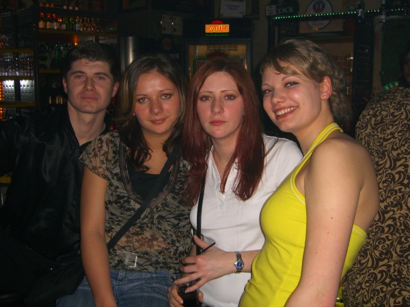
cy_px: 154
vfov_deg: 37.7
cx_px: 205
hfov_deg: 49.0
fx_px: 450
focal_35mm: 38
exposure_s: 1/60
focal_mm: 7.9
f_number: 2.8
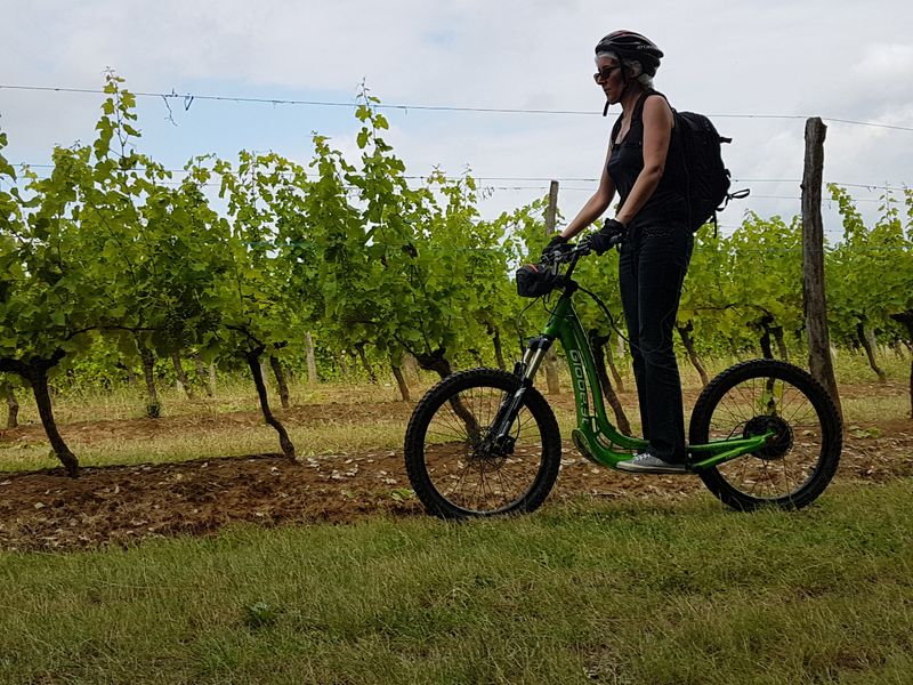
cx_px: 456
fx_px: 686
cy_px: 342
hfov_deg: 67.3
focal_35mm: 26
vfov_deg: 53.1
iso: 40
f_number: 1.7
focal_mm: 4.2
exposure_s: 1/1796
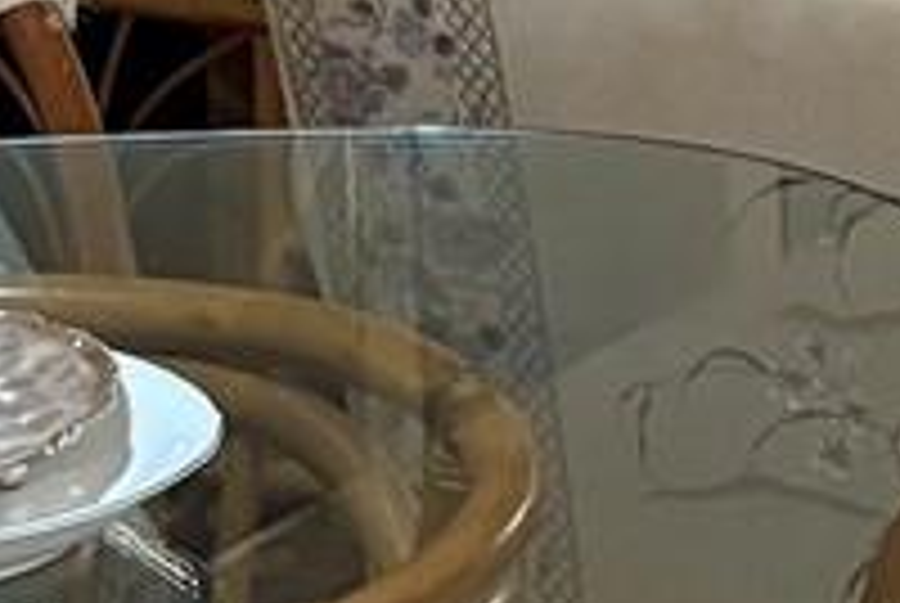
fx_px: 5408
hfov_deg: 9.4
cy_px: -554
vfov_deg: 6.2
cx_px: 1071
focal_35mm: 216
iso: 400
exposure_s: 1/40
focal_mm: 5.96
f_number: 1.6
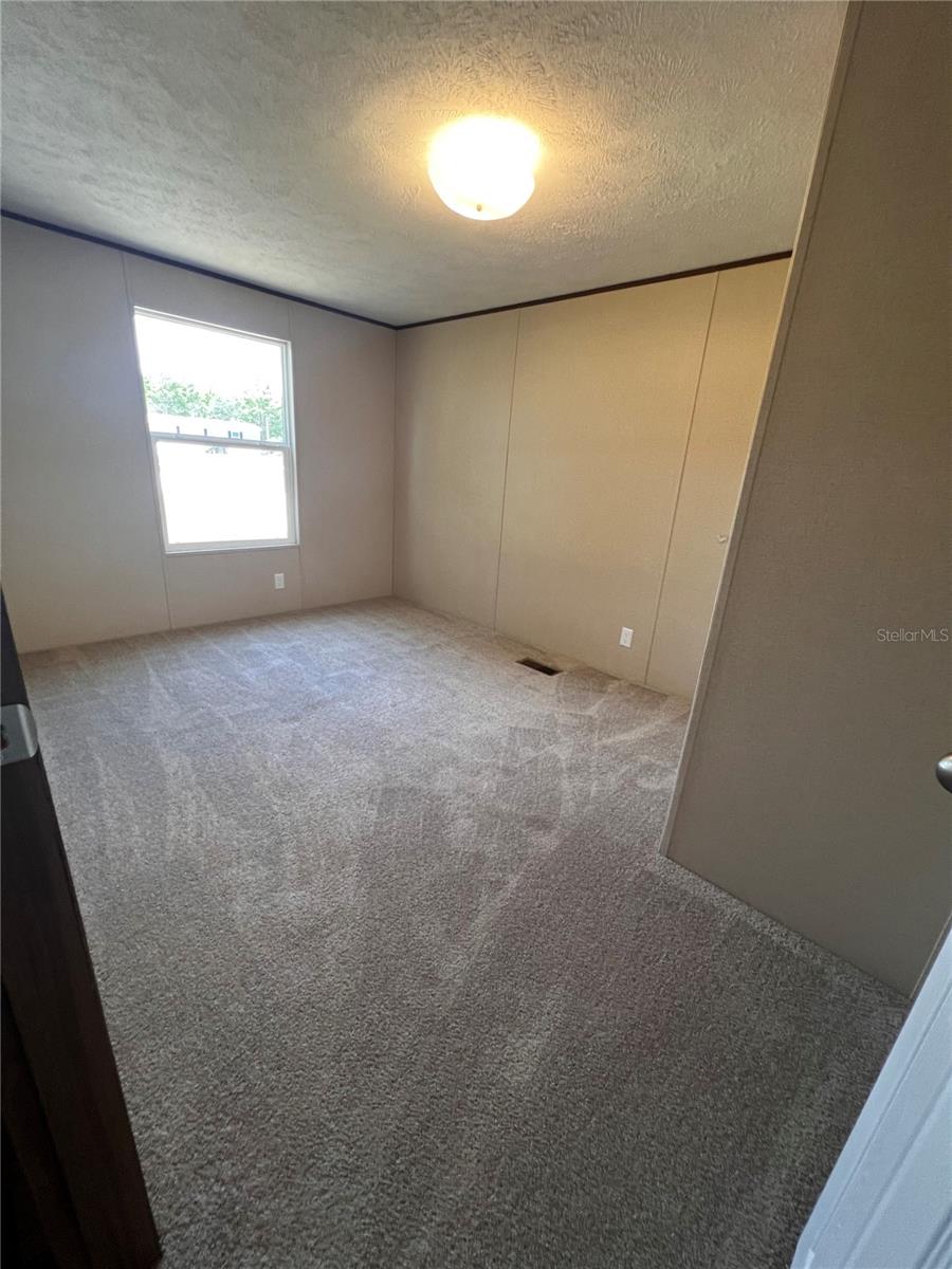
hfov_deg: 89.9
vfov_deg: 106.2
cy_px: 634
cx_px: 476
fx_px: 477
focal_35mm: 13
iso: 250
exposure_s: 1/120
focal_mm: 1.57
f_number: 1.8
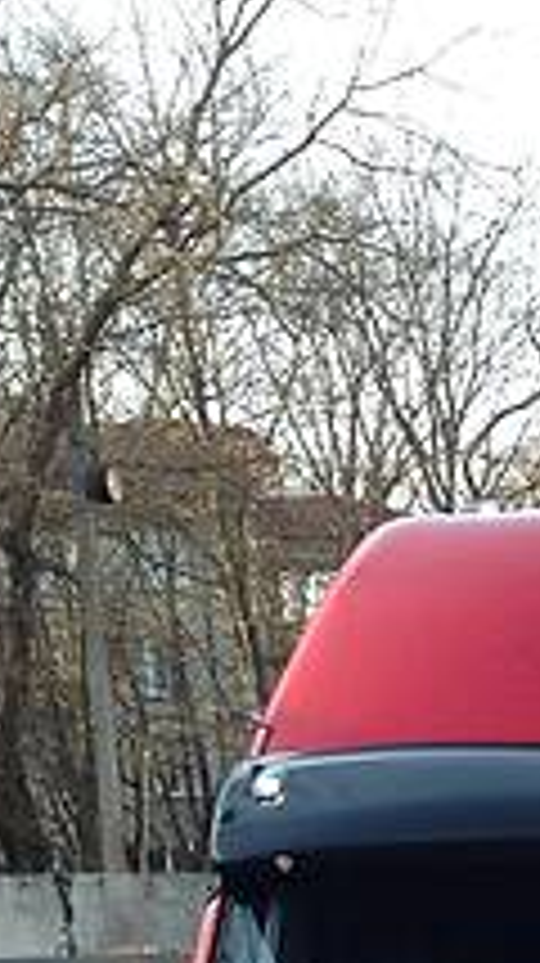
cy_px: 1336
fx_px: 2577
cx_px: 868
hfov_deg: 11.4
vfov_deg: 19.2
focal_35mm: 101
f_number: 2.4
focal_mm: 4.1
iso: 50
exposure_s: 1/157
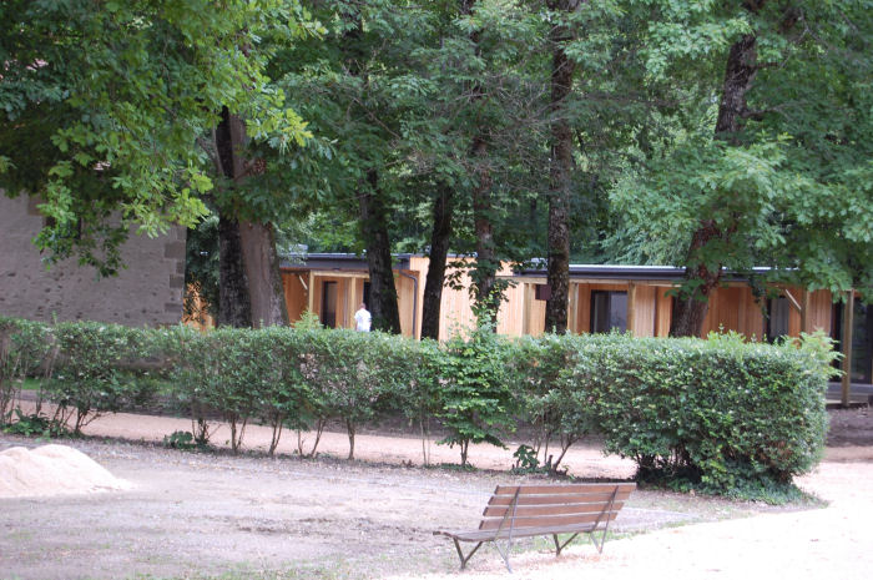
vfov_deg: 16.5
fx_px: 1998
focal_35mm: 82
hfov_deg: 24.6
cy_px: 290
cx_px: 436
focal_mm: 55
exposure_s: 1/80
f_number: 5.6
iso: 400
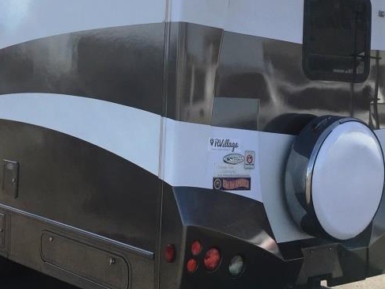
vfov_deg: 23.9
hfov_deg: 31.5
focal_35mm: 61
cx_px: 136
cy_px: 86
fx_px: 678
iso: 25
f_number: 2.2
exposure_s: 1/1166
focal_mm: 4.15
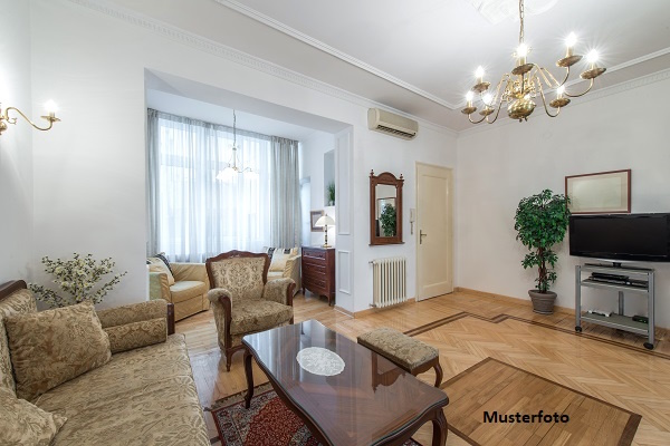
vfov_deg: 81.2
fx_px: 261
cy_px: 223
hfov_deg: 104.3
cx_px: 335
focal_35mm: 14
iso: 100
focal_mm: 14
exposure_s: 2.5
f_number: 14
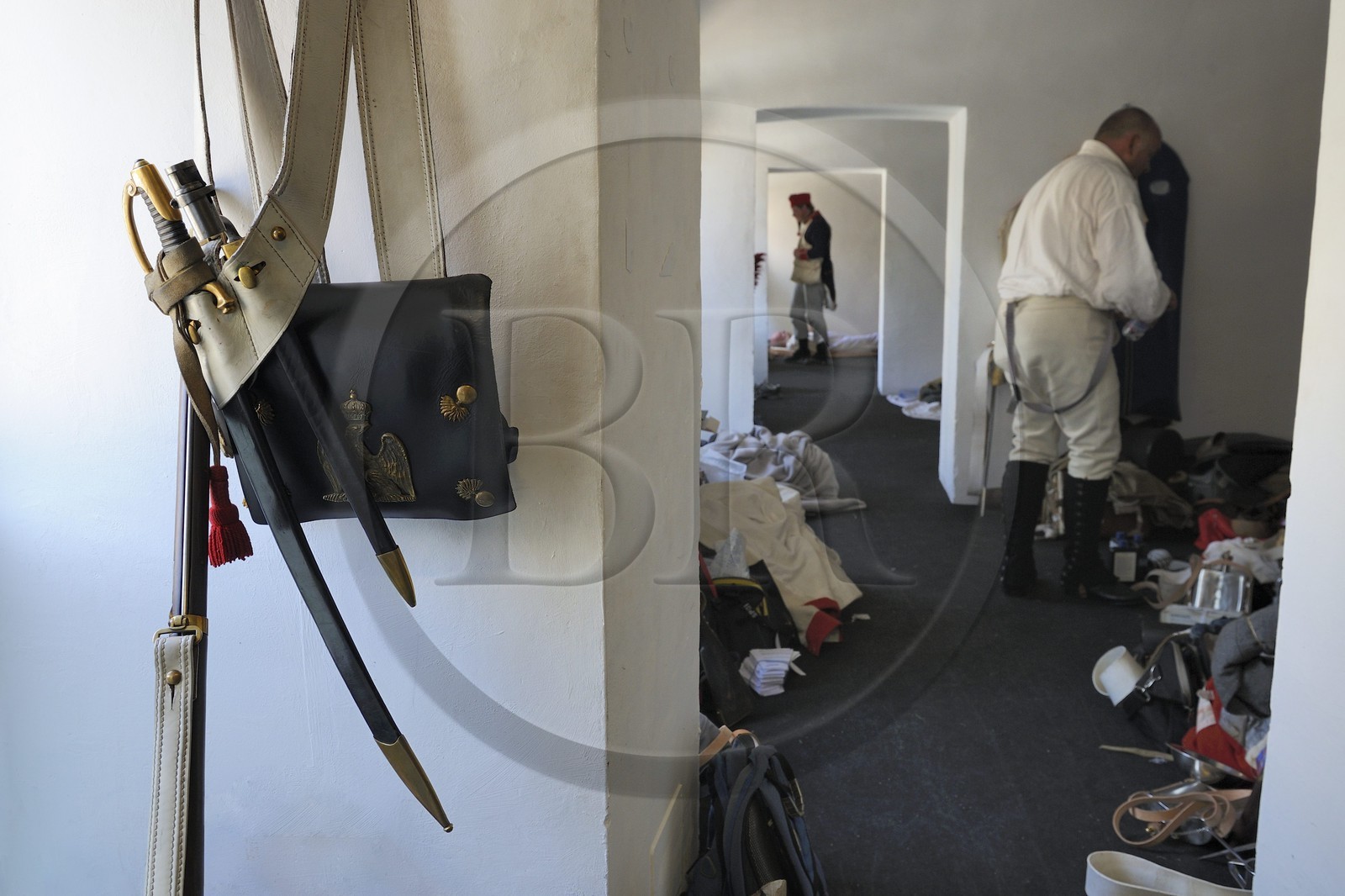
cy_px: 448
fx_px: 1158
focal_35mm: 31
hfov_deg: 60.3
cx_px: 672
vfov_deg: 42.3
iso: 800
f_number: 6.3
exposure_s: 1/60
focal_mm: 31
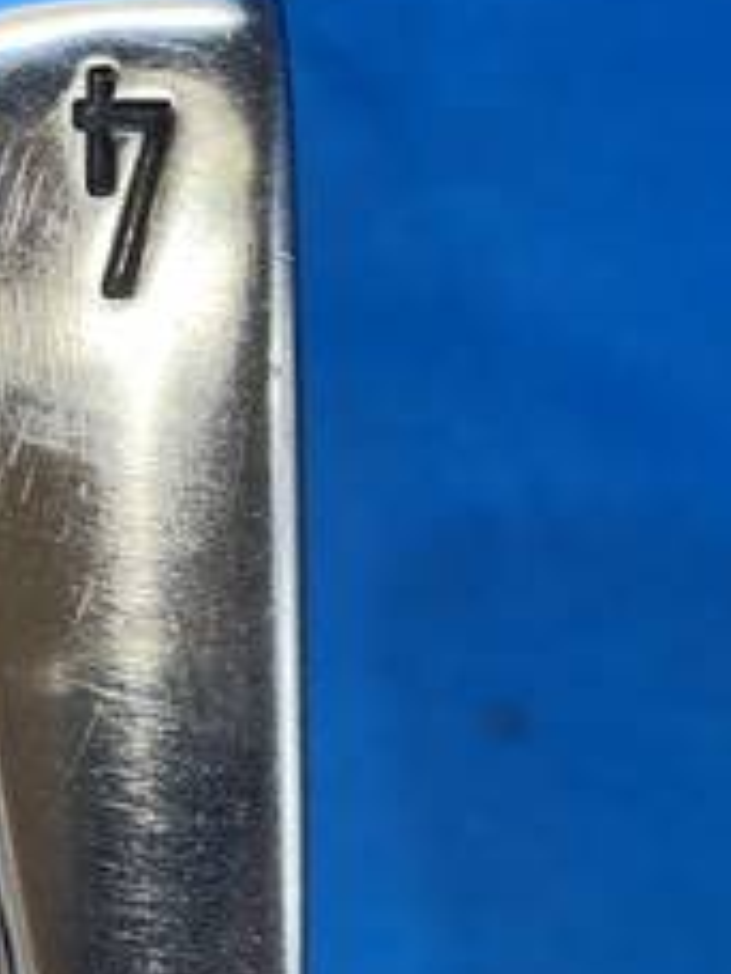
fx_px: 2055
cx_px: 90
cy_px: 551
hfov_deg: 19.8
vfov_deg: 26.7
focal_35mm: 73
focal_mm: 4.25
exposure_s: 1/60
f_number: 1.8
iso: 80
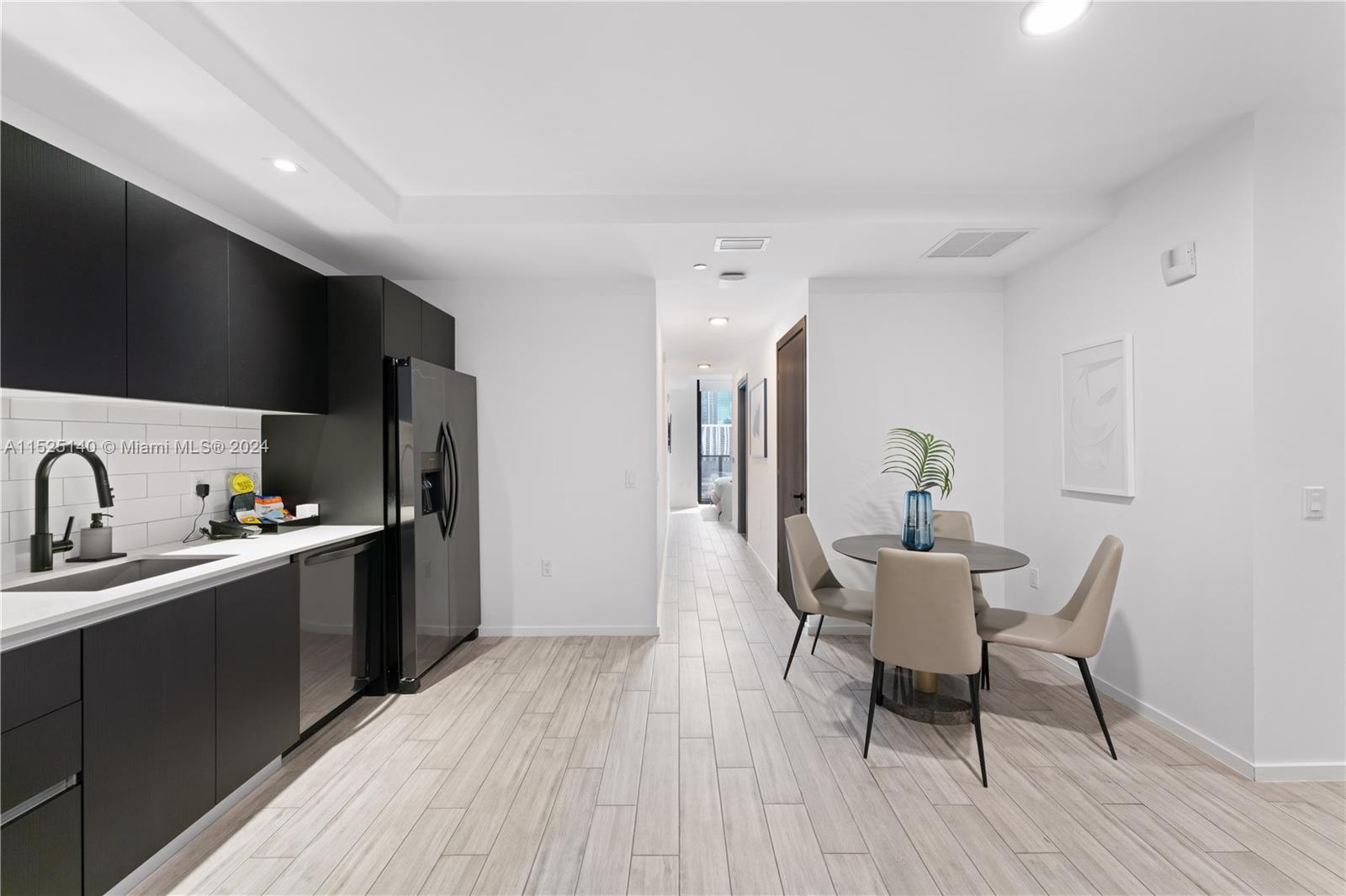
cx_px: 673
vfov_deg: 81.2
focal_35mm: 14
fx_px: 523
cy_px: 448
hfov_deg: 104.3
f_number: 8
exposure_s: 1
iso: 200
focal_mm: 14
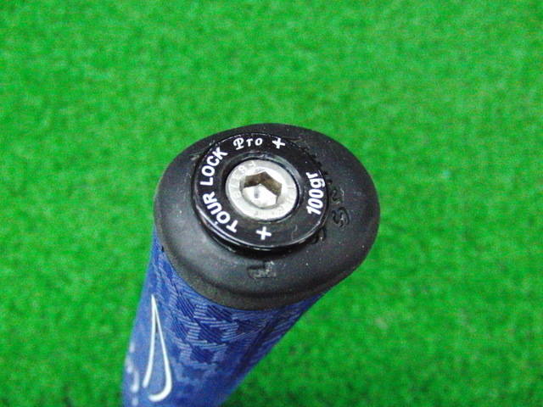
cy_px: 204
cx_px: 272
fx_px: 580
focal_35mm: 37
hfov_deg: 50.1
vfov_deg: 38.7
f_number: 3.6
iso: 3200
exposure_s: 1/200
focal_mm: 6.42
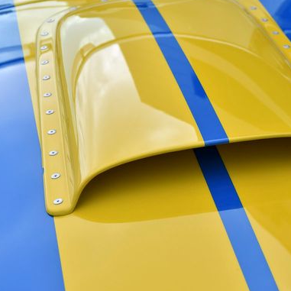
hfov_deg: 14.5
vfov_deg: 14.5
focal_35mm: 120
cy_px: 131
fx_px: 1141
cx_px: 215
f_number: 7.1
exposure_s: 1/640
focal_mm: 56
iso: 400
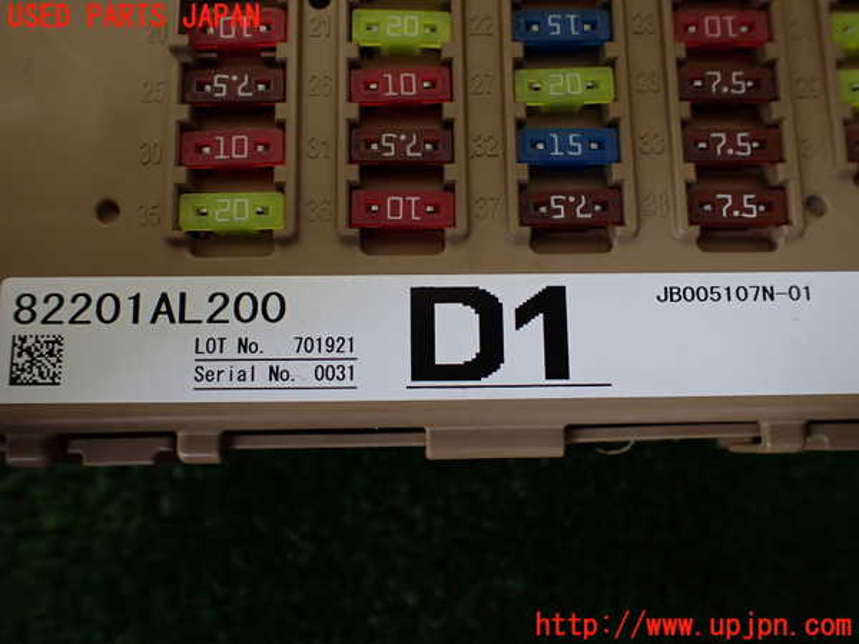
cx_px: 430
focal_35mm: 30
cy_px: 322
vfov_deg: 46.8
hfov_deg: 60.0
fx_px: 744
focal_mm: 5.4
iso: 200
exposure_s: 1/125
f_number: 2.3
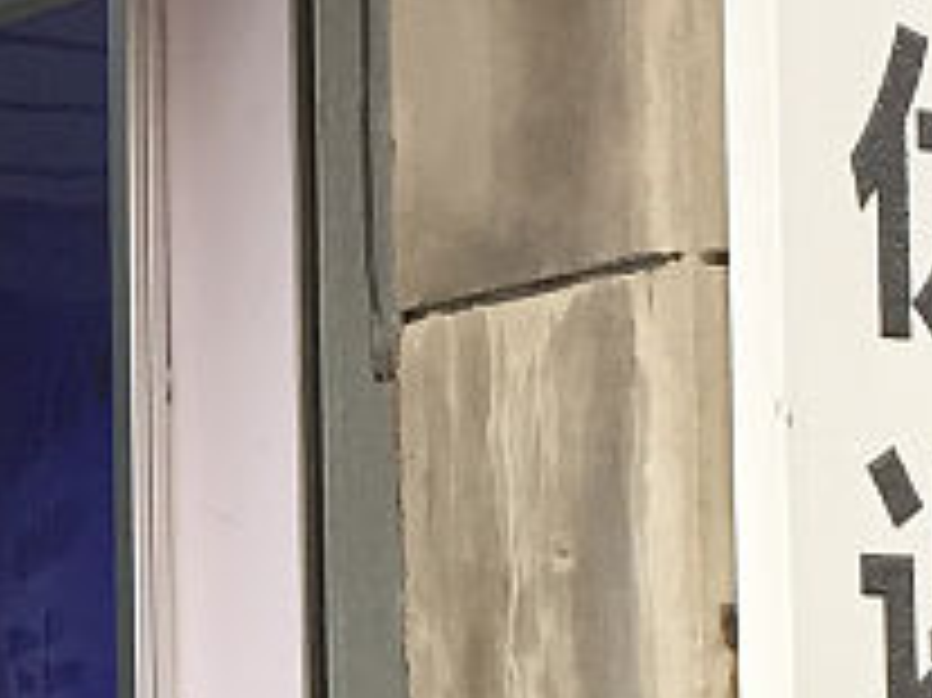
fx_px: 4521
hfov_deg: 11.3
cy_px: 725
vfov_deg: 8.8
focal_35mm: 168
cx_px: -441
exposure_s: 1/33
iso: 32
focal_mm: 4.15
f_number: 2.2
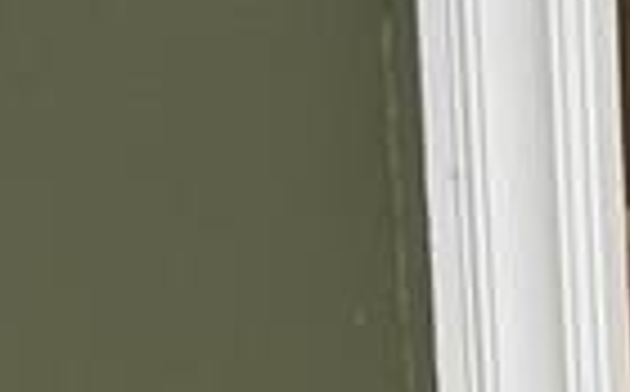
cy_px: 1117
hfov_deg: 14.2
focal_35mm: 140
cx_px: 882
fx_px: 2400
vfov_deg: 8.1
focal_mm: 6.76
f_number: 1.78
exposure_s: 1/48
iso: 800
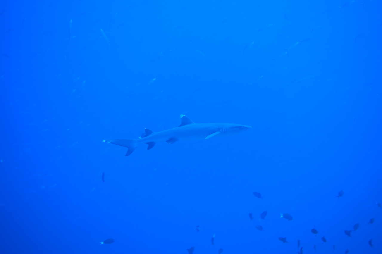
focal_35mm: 69
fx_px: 732
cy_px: 127
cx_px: 191
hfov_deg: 29.2
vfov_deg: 19.7
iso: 125
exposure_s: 1/80
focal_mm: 25.26
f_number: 3.5
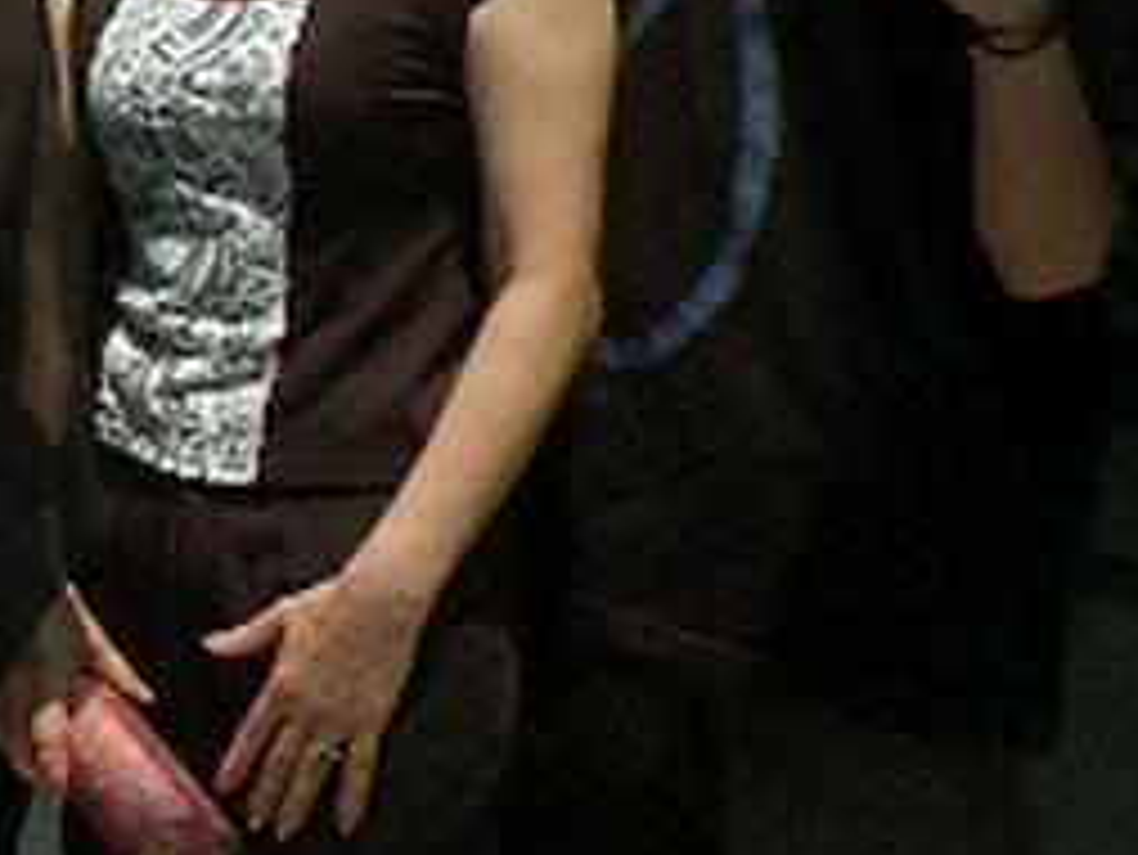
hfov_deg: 12.2
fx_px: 4802
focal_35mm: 146
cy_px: 189
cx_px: -1030
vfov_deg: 10.1
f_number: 3.5
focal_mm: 5.6
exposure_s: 1/100
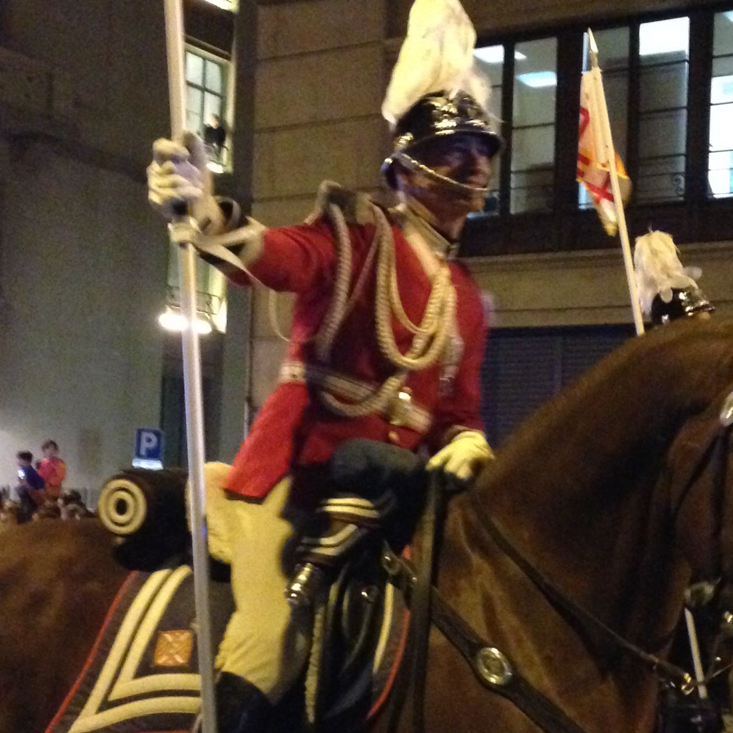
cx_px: 412
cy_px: 463
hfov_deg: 25.0
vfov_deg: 24.9
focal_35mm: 69
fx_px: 1653
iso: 800
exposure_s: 1/15
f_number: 2.4
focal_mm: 4.12
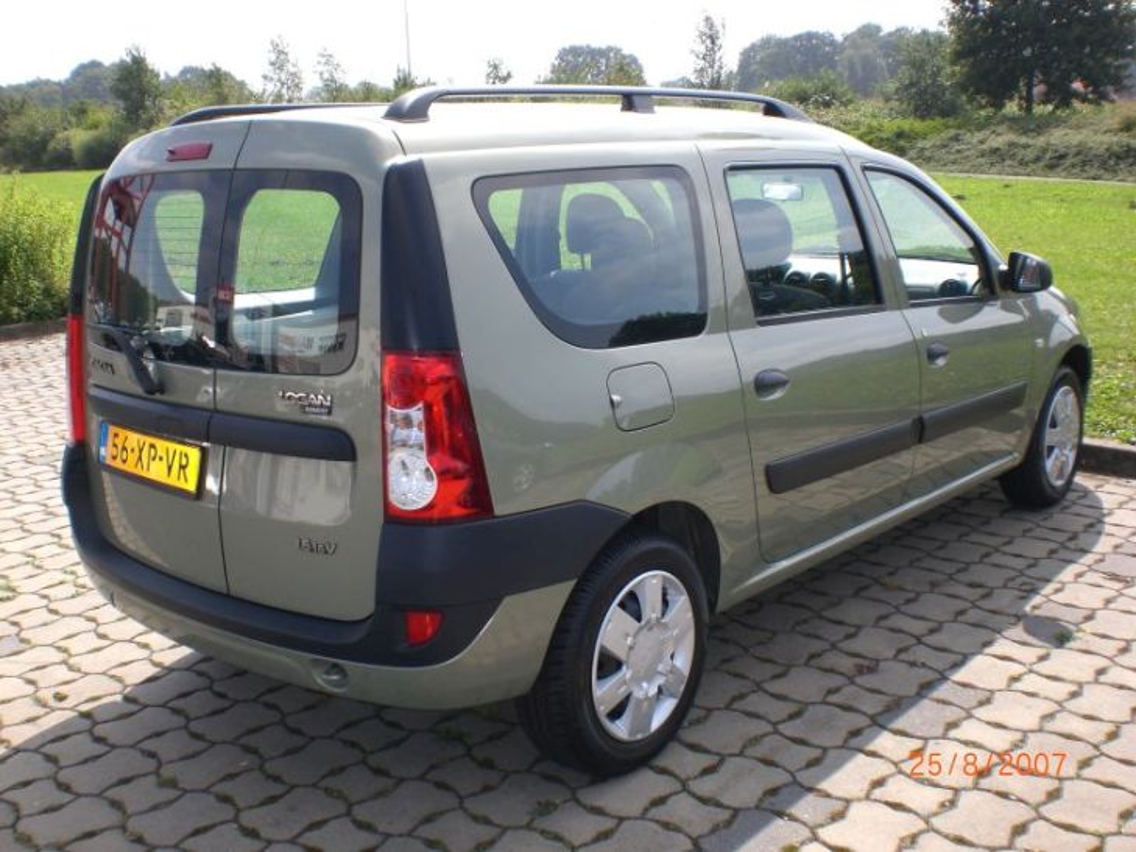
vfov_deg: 37.7
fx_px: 1247
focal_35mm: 38
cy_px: 426
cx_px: 568
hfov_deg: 49.0
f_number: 4.4
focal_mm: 6.3
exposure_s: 1/200
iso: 50
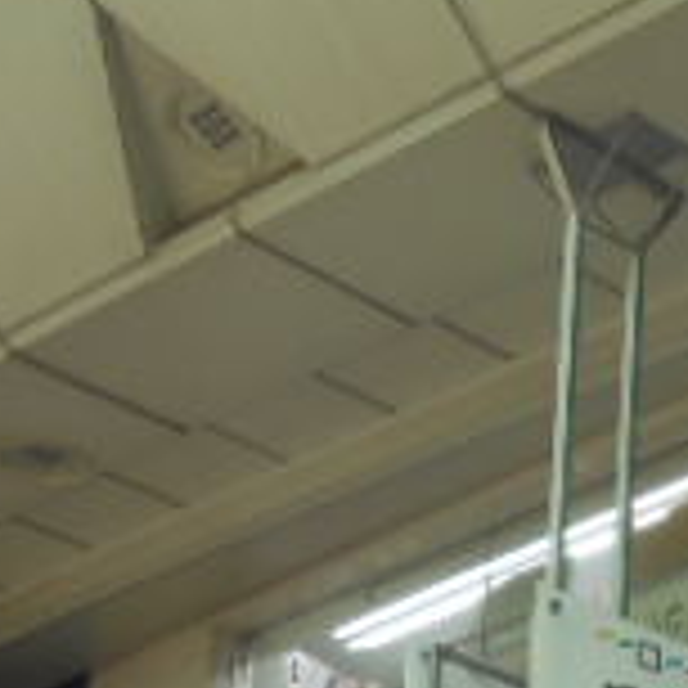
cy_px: 976
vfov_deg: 13.2
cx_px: 1007
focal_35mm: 126
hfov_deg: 13.1
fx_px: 2833
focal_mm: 5.8
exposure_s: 1/80
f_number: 3.6
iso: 80
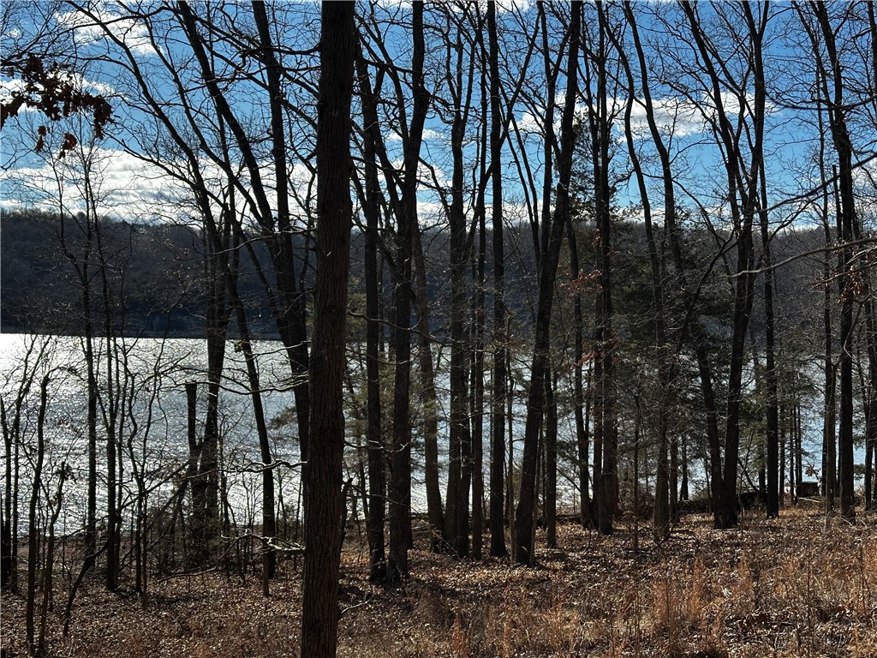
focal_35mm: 48
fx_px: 1216
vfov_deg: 30.3
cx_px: 438
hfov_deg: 39.7
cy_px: 329
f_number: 1.78
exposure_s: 1/3257
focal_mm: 6.86
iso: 64
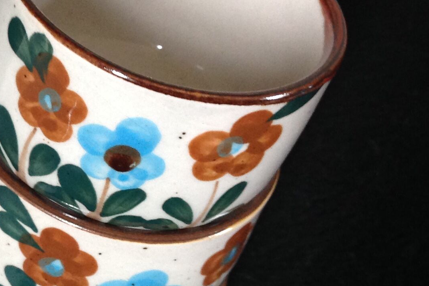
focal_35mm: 88
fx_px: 1049
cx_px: -60
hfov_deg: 21.7
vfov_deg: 15.5
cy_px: 150
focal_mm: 4.28
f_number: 2.4
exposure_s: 1/15
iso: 160
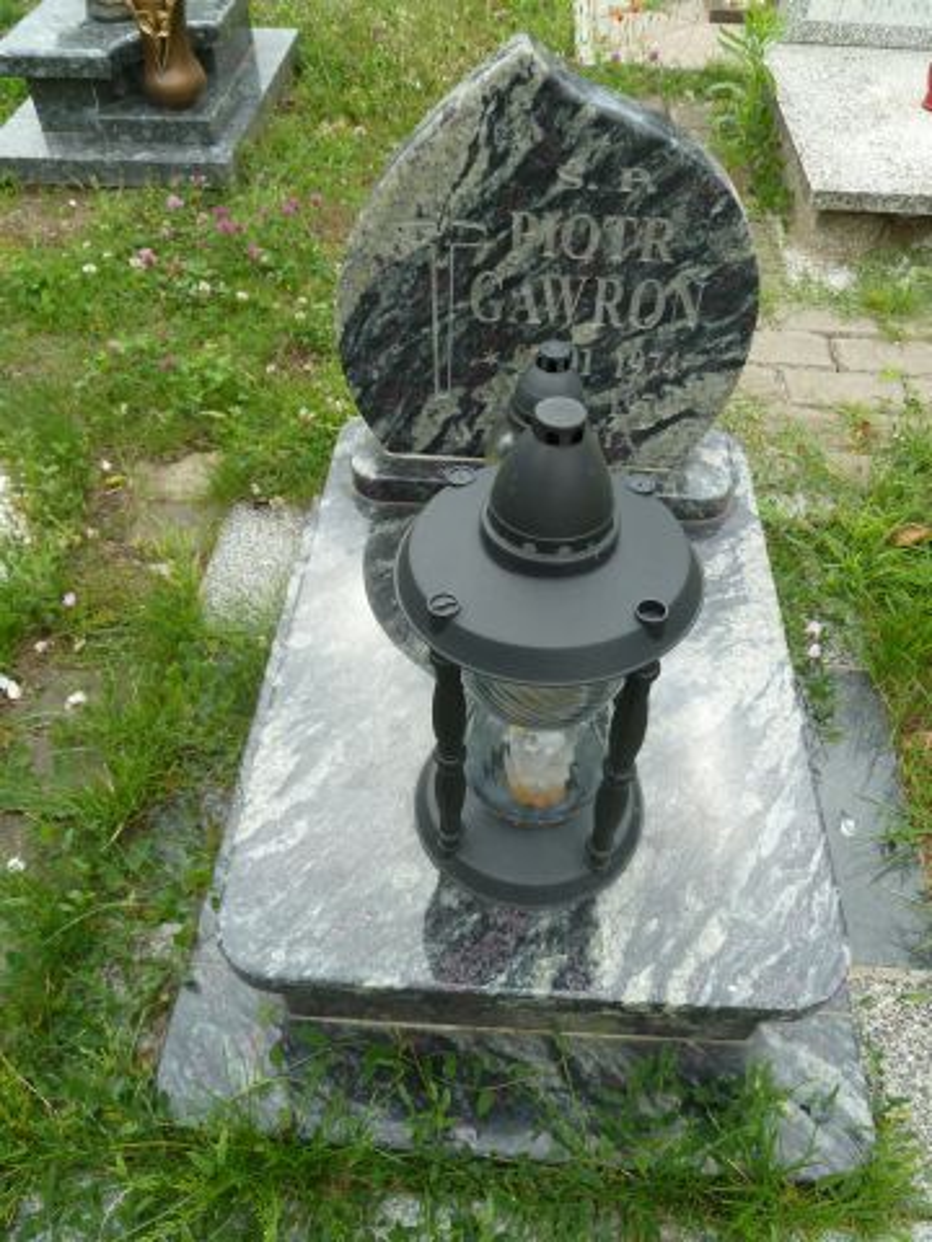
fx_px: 897
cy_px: 621
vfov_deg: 69.4
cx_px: 466
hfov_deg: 54.9
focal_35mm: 25
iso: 160
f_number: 3.3
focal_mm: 4.1
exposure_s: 1/100
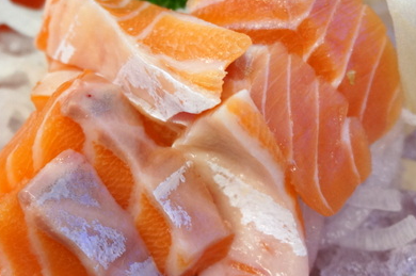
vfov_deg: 19.7
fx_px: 796
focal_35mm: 69
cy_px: 120
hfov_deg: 29.2
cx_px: 180
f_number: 4.5
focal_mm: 28
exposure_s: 1/60
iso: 1250
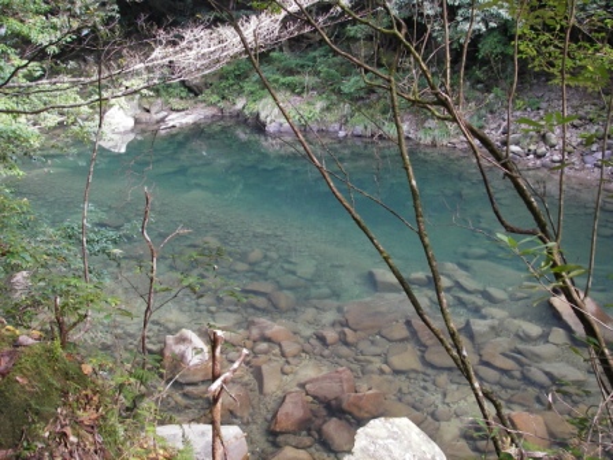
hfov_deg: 49.0
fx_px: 673
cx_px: 306
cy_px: 230
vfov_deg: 37.7
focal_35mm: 38
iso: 100
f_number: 3.3
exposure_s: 1/30
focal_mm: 6.3
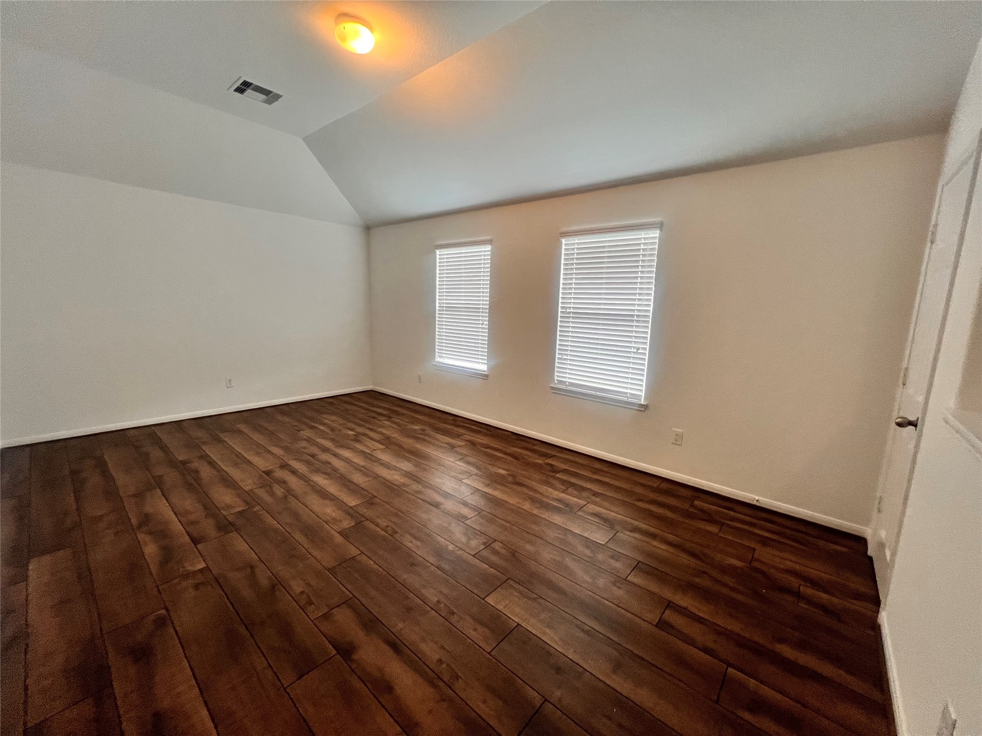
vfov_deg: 89.9
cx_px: 491
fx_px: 369
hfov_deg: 106.2
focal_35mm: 13
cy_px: 368
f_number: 1.8
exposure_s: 1/120
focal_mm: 1.57
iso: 200
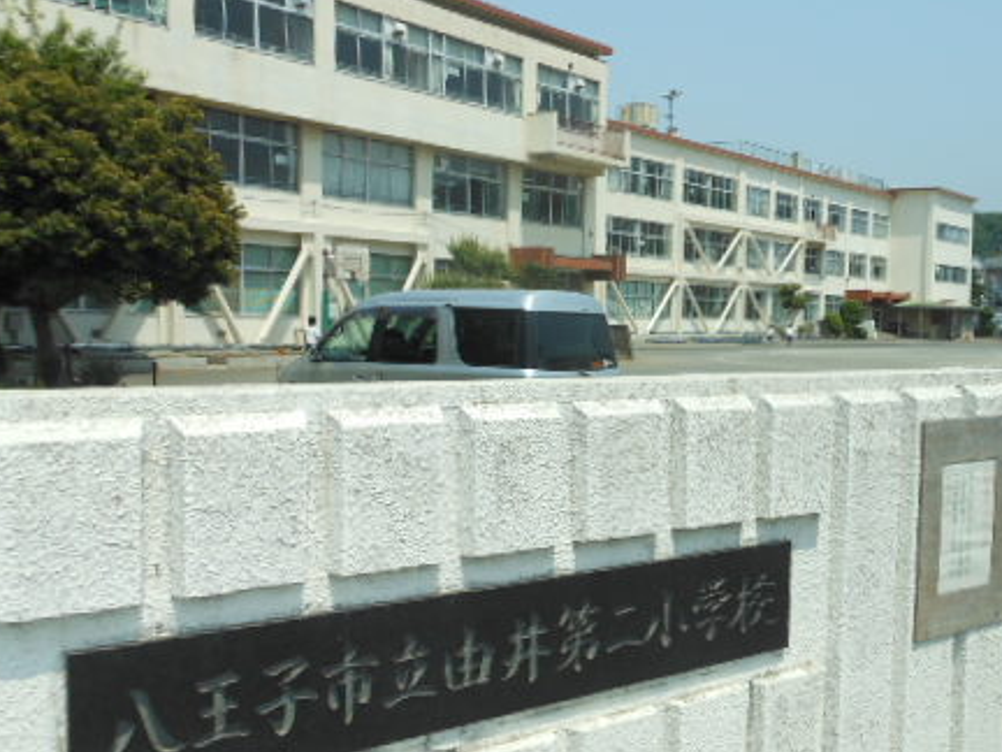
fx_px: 1071
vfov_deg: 38.6
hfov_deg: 49.6
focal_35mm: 37
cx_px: 631
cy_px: 344
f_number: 3.2
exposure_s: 1/1250
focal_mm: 4.5
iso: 80
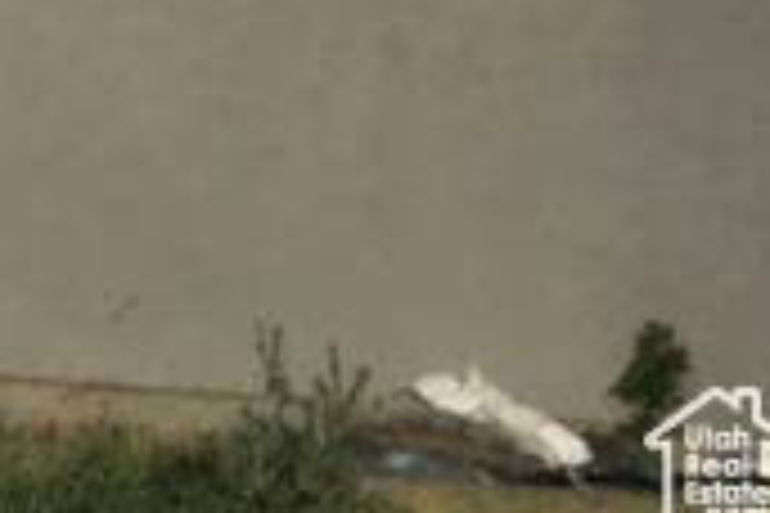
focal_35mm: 121
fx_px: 2588
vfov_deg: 10.4
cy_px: -518
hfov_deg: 14.8
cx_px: -617
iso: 32
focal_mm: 3.3
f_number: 2.4
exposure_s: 1/60
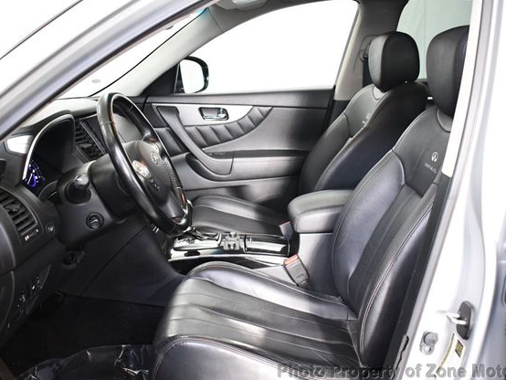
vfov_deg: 36.0
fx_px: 585
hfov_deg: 46.8
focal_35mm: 40
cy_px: 194
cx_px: 267
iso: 2500
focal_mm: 18
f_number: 3.5
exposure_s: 1/125
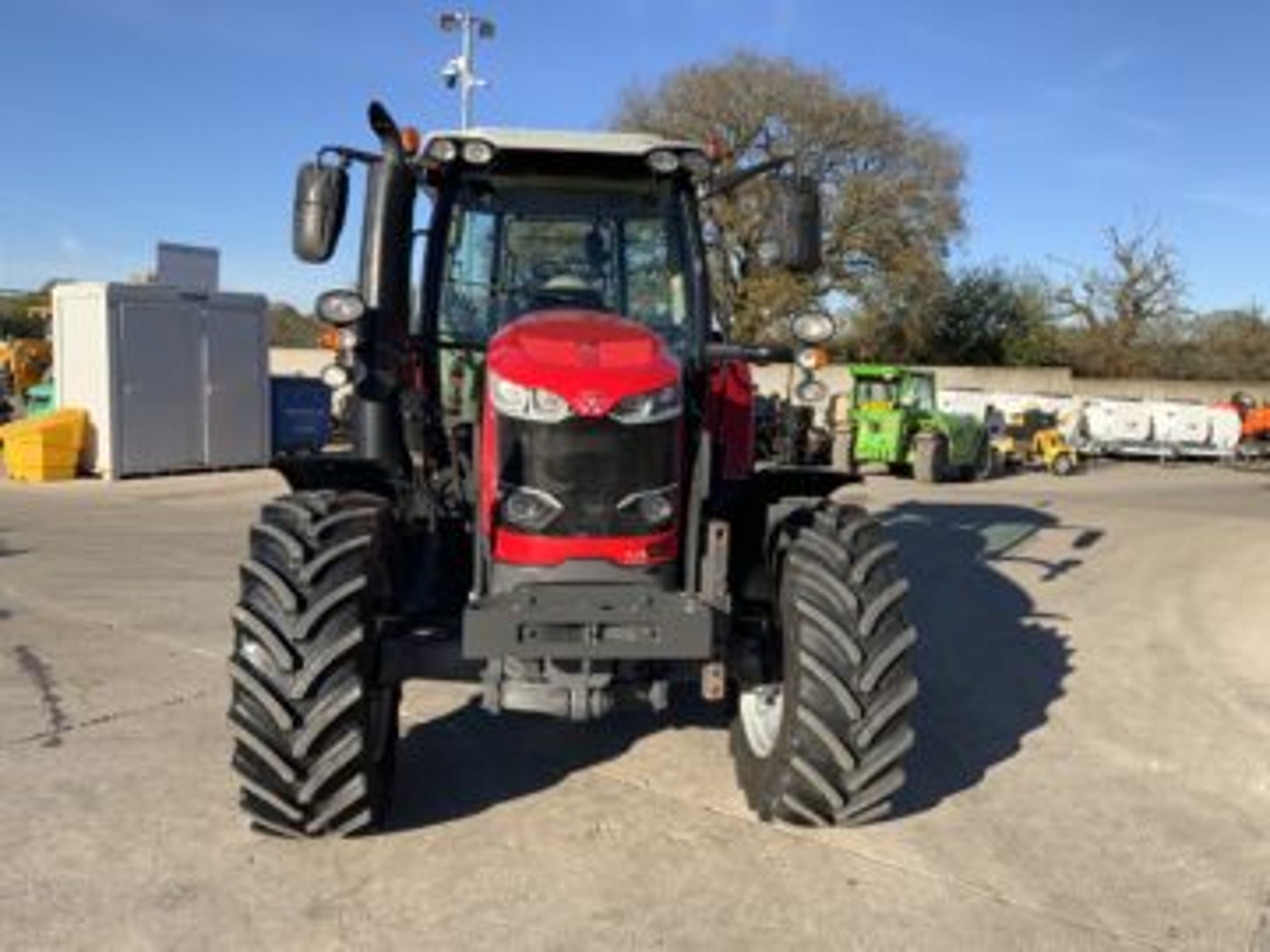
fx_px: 1064
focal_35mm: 29
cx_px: 635
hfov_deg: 61.7
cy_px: 476
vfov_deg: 48.2
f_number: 1.8
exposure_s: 1/1412
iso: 16
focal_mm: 3
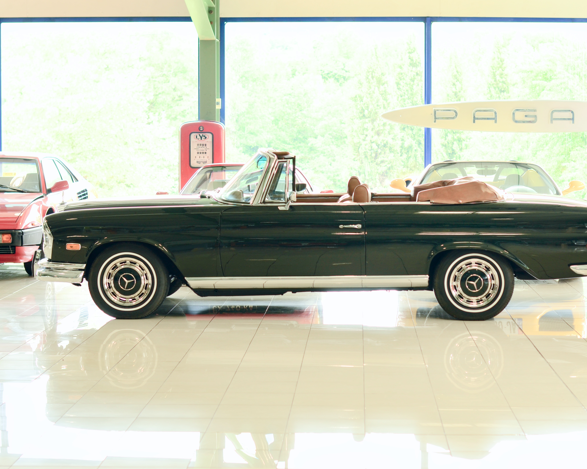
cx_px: 328
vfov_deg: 18.1
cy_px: 234
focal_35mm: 85
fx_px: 1477
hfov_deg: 22.5
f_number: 3.5
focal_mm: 50
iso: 160
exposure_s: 1/50
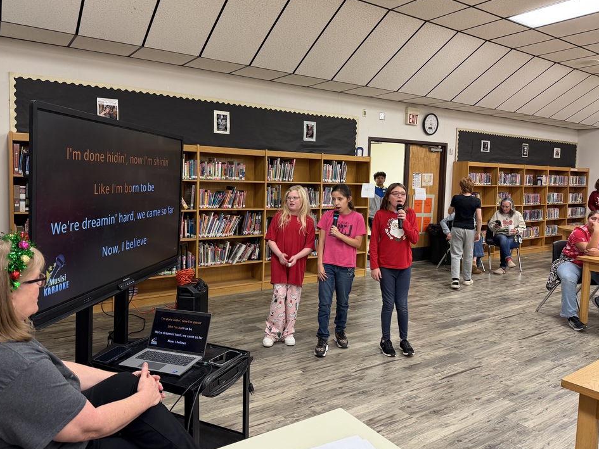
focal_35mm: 26
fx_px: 450
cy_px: 210
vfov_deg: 53.0
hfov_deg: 67.3
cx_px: 296
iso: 200
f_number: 1.78
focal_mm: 6.76
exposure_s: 1/60
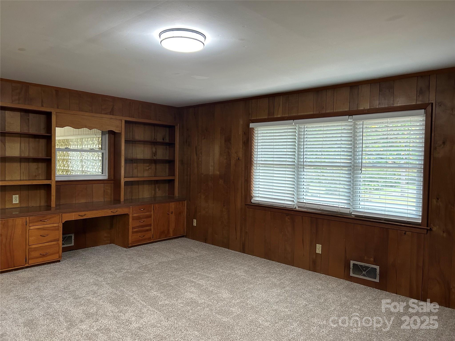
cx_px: 228
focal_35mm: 26
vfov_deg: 53.1
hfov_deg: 67.3
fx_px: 342
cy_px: 170
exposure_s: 1/60
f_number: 1.5
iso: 160
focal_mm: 5.7
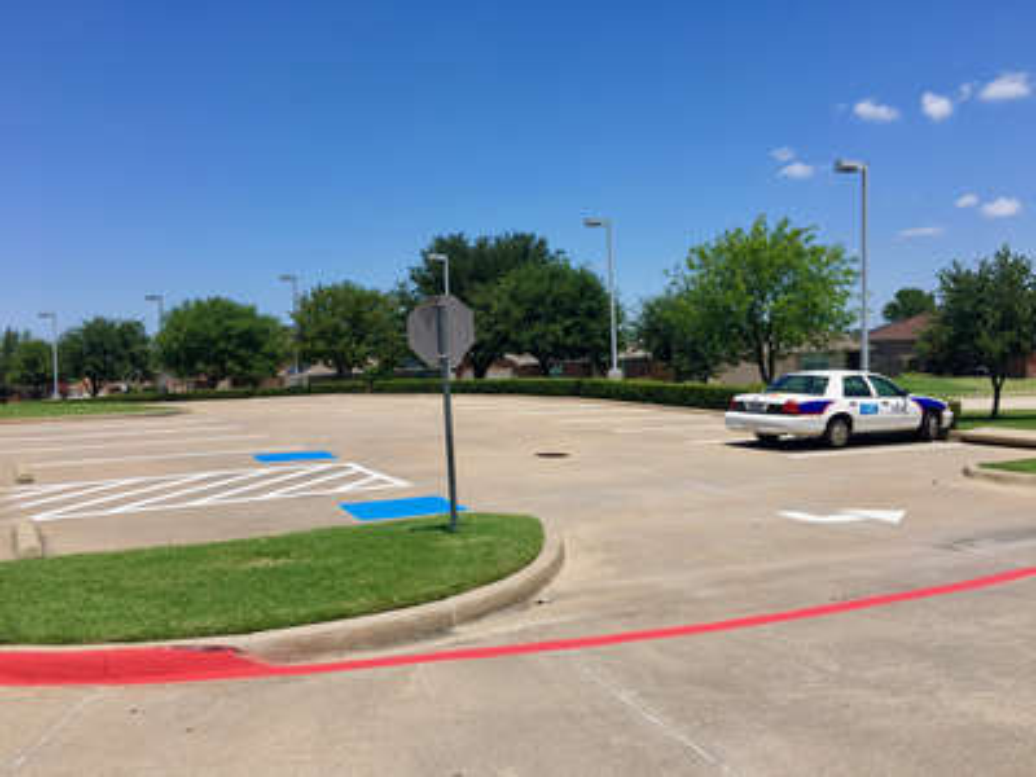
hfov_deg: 61.7
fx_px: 868
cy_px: 388
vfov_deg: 48.2
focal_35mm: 29
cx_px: 518
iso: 25
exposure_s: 1/1923
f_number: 2.2
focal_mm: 4.15
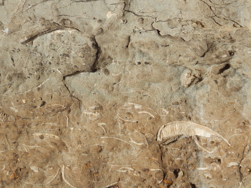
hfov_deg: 18.3
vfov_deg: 13.8
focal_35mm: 107
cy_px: 58
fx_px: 776
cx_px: 83
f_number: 4.4
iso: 125
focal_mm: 11
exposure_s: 1/800
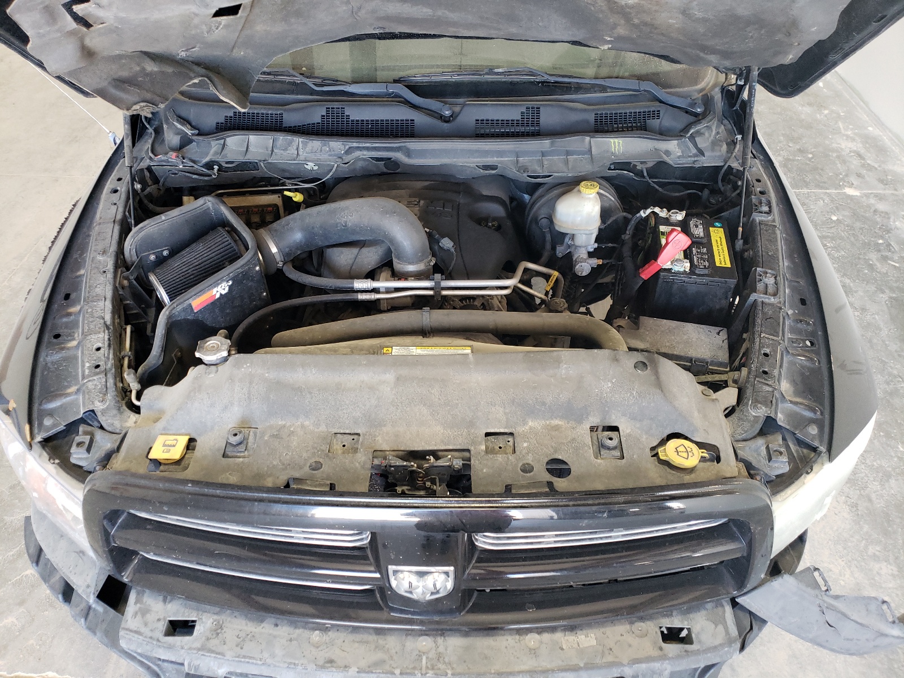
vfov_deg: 53.1
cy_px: 339
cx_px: 452
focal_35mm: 26
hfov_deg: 67.3
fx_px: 679
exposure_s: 1/60.2
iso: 148
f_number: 1.5
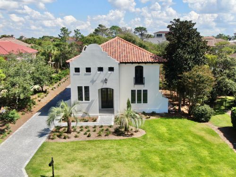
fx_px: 198
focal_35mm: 29
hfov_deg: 61.7
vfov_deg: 48.2
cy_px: 88
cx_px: 118
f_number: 3
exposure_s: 1/1250
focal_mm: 5
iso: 100
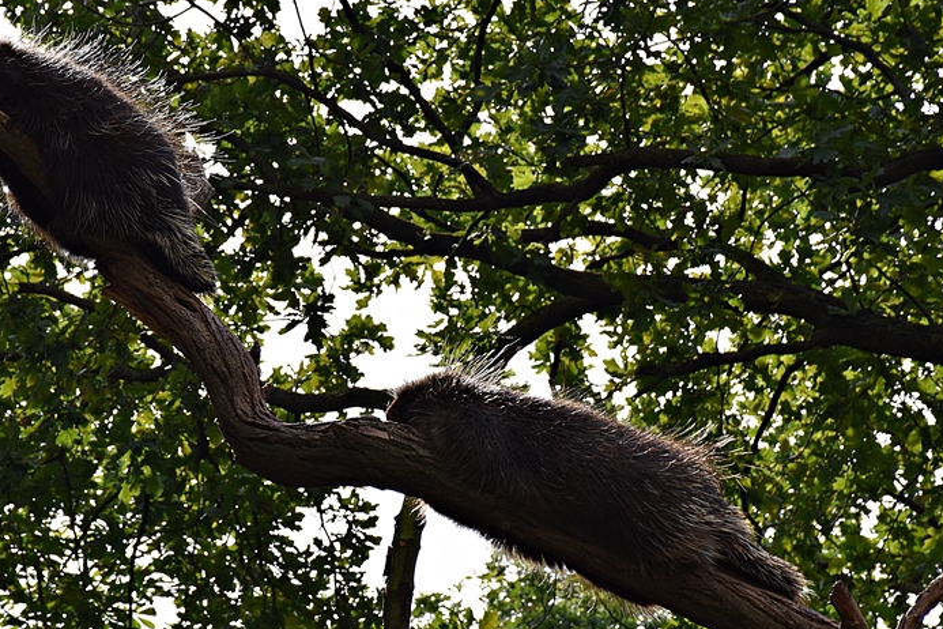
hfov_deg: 8.8
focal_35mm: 233
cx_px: 370
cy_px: 368
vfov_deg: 5.9
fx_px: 6096
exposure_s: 1/320
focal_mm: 105
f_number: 9
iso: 200
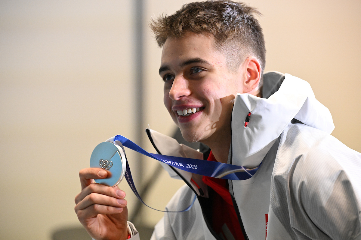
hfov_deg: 11.7
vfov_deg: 7.8
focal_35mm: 175
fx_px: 1755
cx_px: 180
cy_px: 120
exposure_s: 1/250
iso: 6400
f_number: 4.5
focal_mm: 175
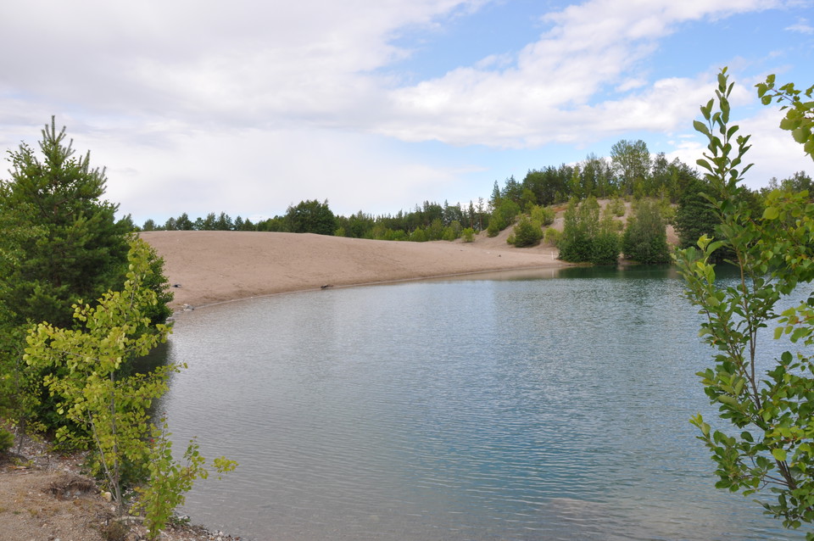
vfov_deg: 47.8
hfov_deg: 67.4
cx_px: 407
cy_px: 270
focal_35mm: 27
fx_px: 610
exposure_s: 1/200
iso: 400
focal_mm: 18
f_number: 14
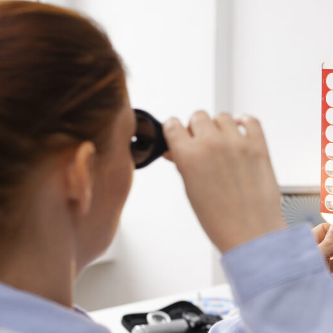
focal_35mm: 83
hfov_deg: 20.4
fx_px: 903
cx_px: 302
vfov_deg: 20.9
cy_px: 184
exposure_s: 1/200
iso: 320
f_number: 4
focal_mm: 50
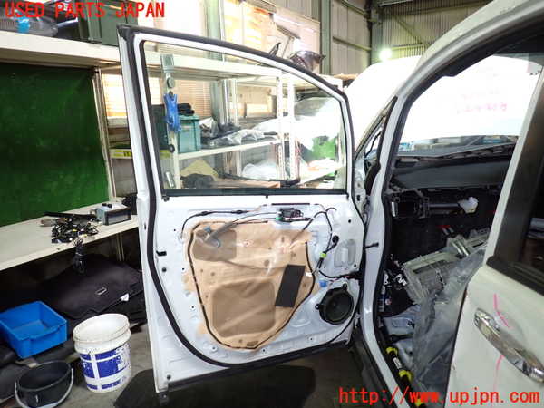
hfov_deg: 69.4
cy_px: 204
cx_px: 272
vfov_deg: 54.9
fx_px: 393
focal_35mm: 25
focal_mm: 4.5
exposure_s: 1/50
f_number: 2
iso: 200
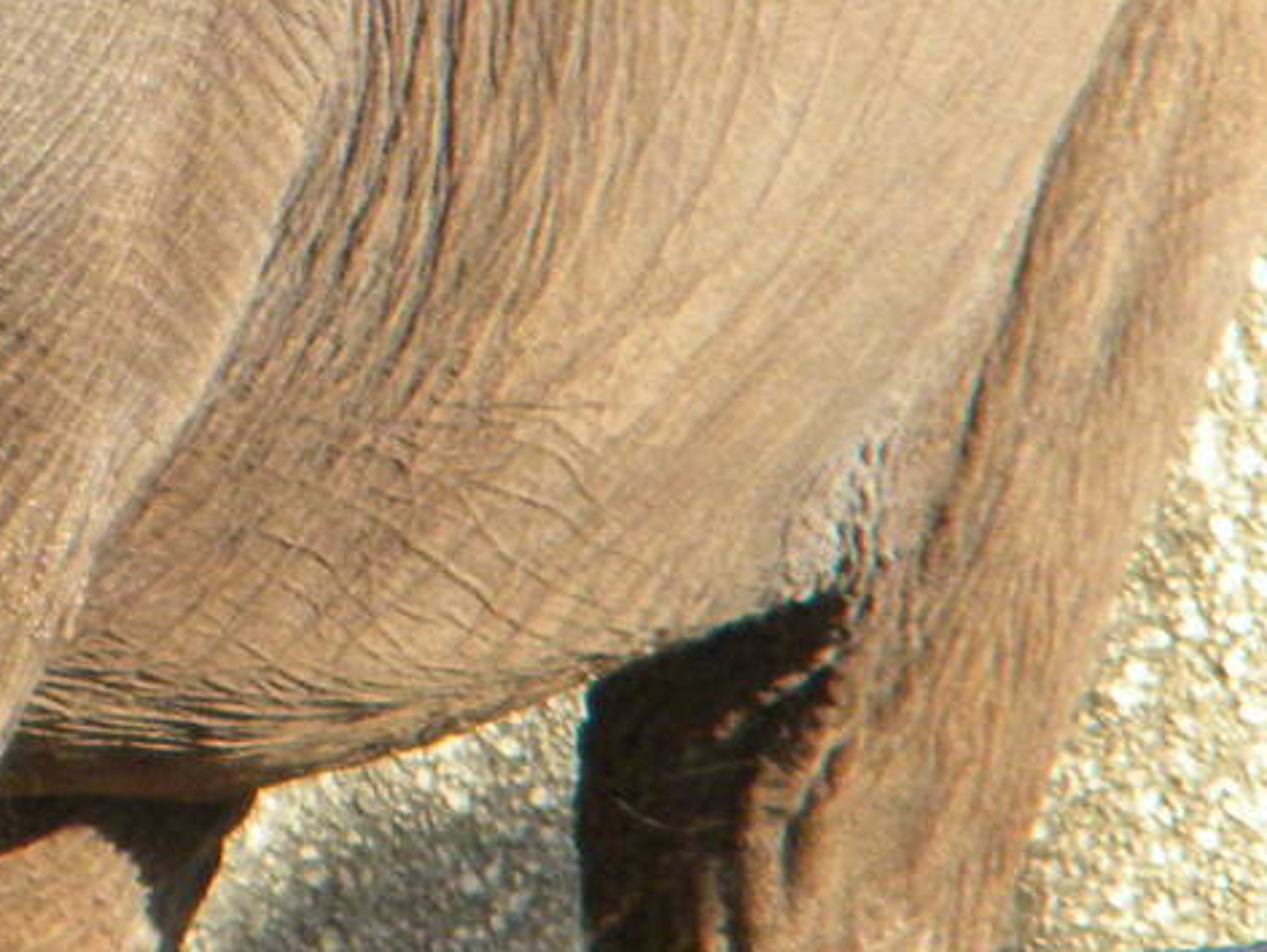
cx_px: -557
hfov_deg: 2.6
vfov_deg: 1.9
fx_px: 28095
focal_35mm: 767
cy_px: 78
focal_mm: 41
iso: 259
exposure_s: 1/500
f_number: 5.4
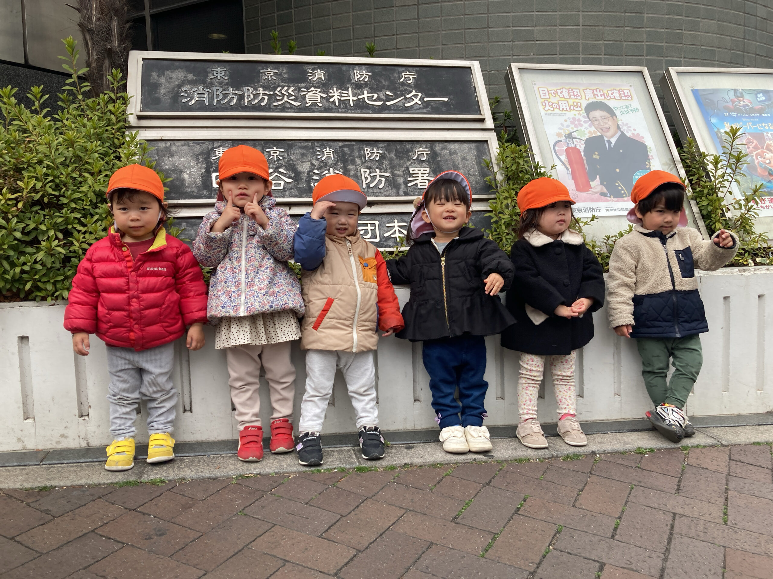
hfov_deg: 63.4
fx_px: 625
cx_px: 386
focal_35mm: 28
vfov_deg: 49.7
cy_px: 290
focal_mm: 3.99
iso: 20
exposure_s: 1/585
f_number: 1.8
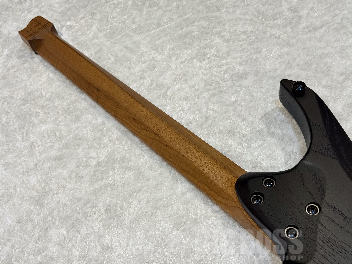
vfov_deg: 30.3
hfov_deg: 39.7
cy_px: 132
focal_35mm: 48
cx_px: 176
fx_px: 488
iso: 50
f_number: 1.78
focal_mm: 6.76
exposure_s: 1/60
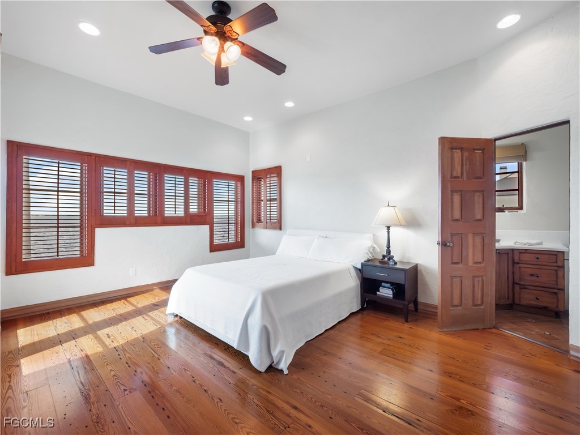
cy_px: 218
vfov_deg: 85.7
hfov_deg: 102.1
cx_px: 290
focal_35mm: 14
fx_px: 235
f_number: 7.1
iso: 200
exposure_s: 1/6
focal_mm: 7
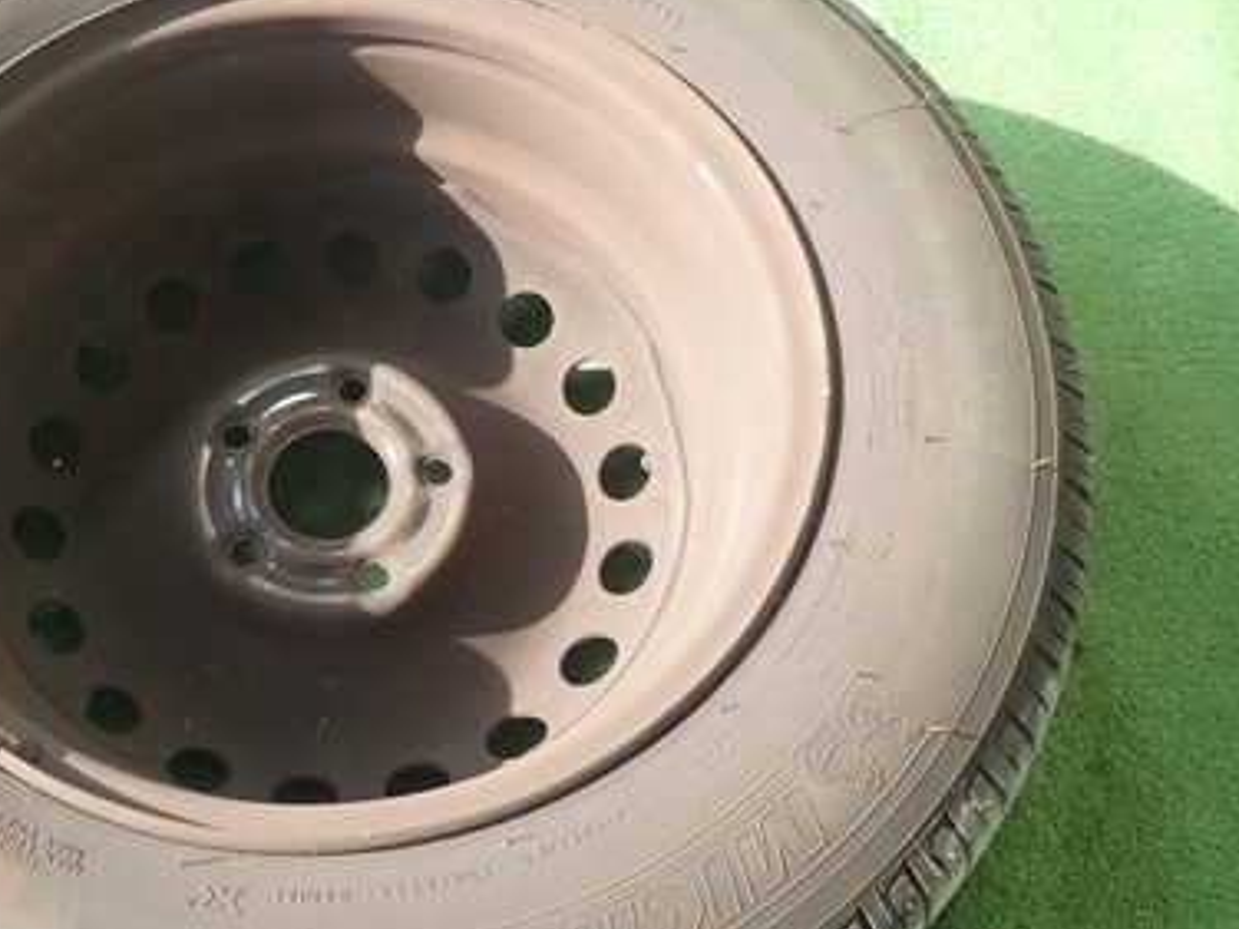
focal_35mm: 40
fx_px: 1431
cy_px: 456
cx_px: 304
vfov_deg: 35.9
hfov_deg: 45.1
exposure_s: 1/60
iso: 100
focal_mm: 4.5
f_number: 2
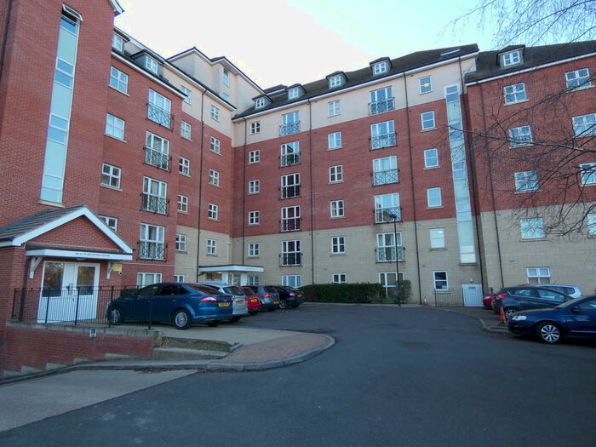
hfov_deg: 81.7
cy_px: 224
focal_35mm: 20
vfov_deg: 66.0
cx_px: 298
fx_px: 344
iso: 80
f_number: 2.8
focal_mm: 3.6
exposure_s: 1/100
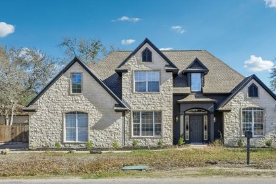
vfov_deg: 31.1
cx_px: 159
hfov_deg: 45.3
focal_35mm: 43
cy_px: 103
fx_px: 330
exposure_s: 1/1250
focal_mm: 24
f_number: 8
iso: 400
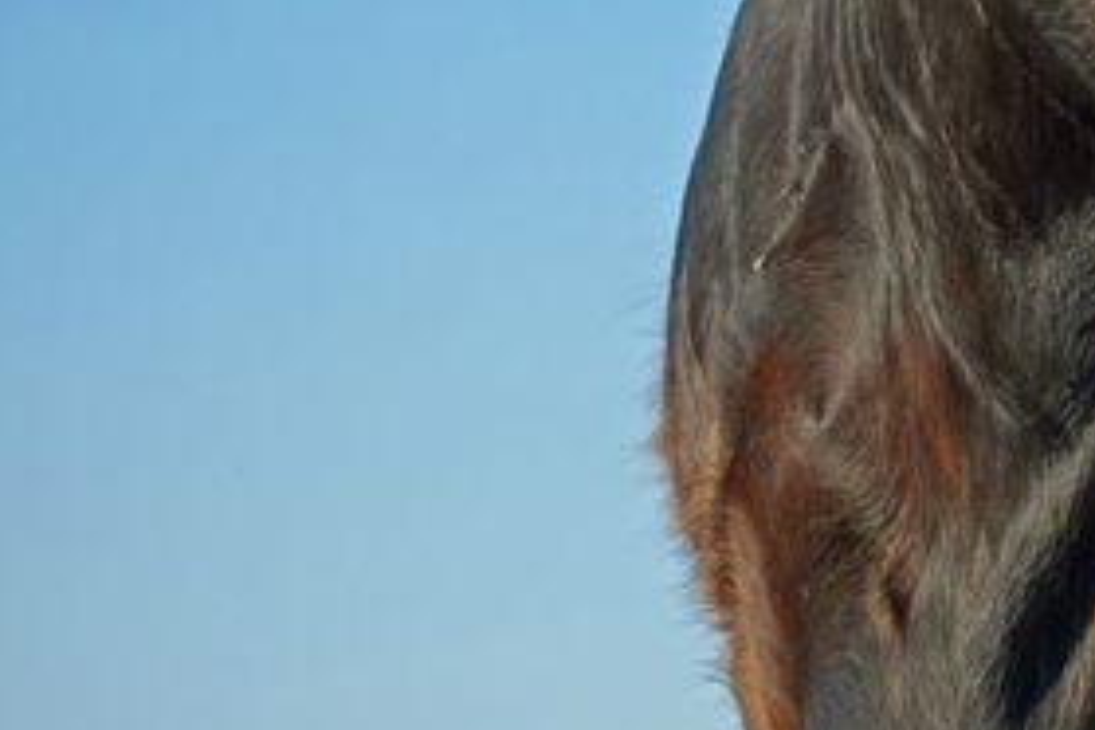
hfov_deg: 8.9
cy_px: 232
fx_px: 6874
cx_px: 1601
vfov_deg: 6.1
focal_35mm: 226
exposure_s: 1/640
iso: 125
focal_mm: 25.7
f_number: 4
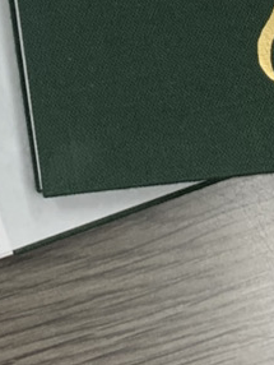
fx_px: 1149
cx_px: -87
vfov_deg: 17.3
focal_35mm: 109
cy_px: -57
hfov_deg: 13.1
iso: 80
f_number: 1.8
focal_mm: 4.25
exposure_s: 1/120
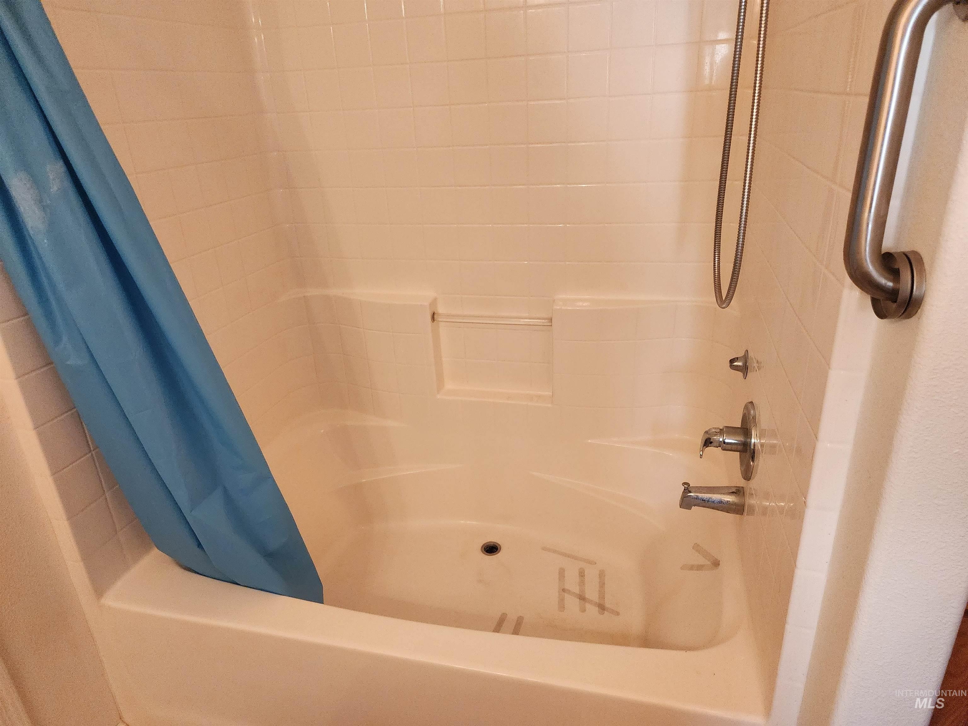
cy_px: 363
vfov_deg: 58.9
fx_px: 643
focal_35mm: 23
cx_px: 484
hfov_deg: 73.9
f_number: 1.8
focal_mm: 6.4
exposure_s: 1/120
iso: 800
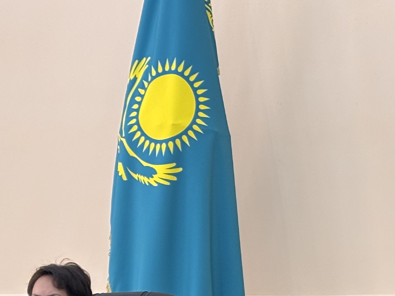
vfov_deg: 9.4
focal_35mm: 156
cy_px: 369
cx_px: 255
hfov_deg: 12.6
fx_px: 1780
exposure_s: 1/60
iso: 50
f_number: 1.6
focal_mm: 5.96
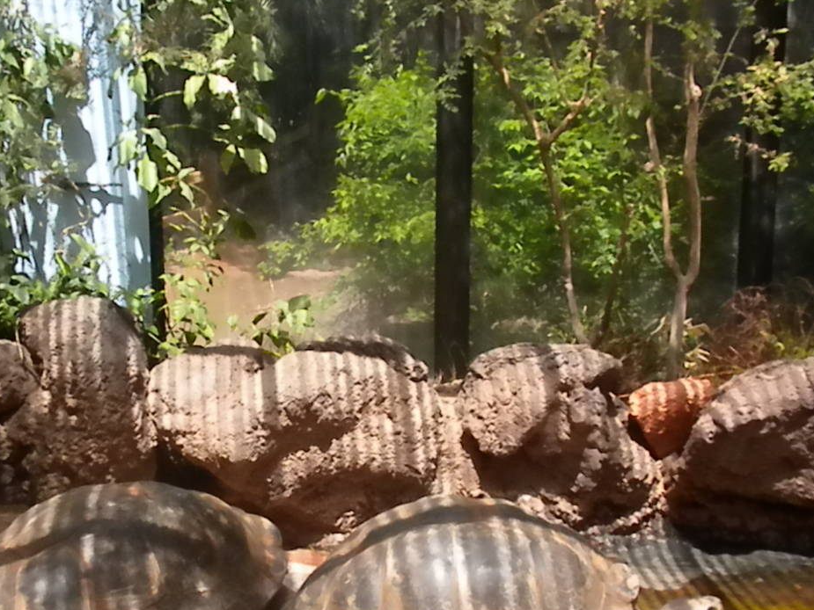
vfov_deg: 22.8
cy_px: 401
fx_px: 1505
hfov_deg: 30.1
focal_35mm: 64
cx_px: 306
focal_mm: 6.6
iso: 640
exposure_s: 1/323
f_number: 10
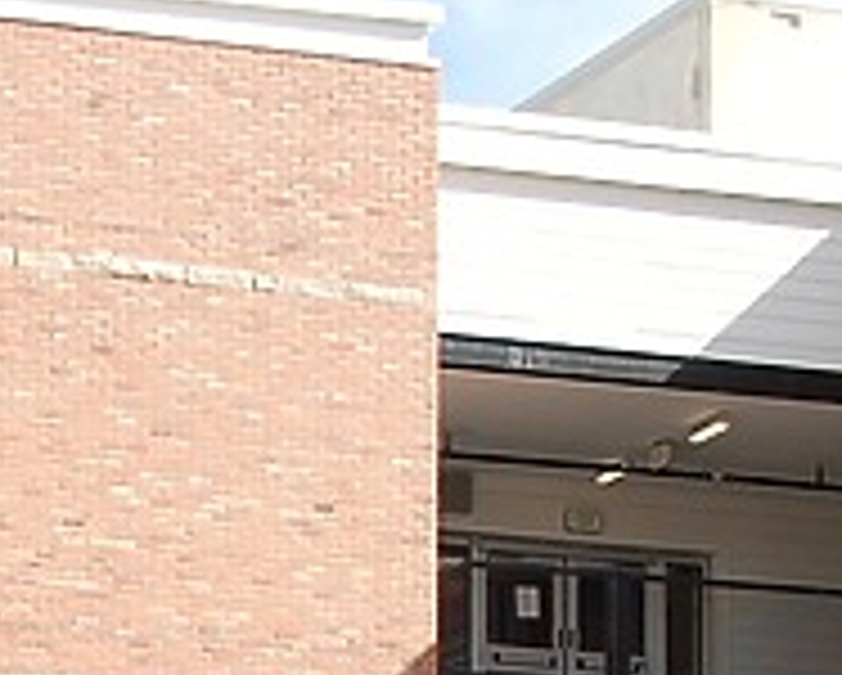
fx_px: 4896
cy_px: 920
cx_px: -68
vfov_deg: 7.8
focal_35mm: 196
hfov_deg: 9.7
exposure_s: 1/250
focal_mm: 29
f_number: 10
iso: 280
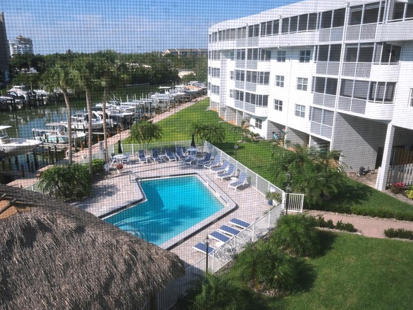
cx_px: 174
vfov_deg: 49.7
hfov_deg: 63.1
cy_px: 152
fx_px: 334
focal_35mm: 28
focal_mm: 16.6
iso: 320
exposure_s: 1/500
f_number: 13
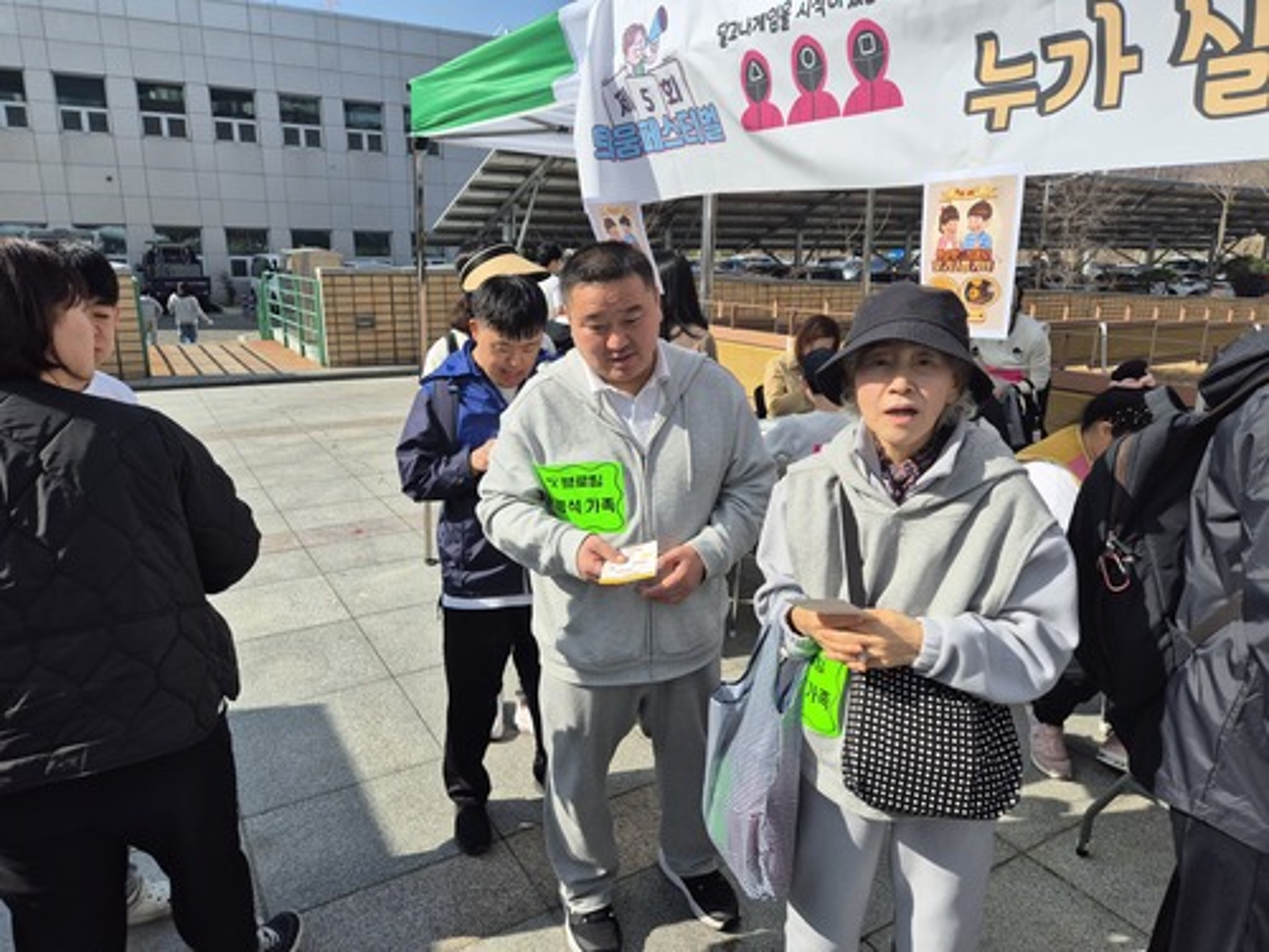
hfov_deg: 73.9
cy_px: 476
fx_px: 843
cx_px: 634
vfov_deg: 58.9
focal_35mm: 23
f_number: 1.8
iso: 25
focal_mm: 5.4
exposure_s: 1/1752
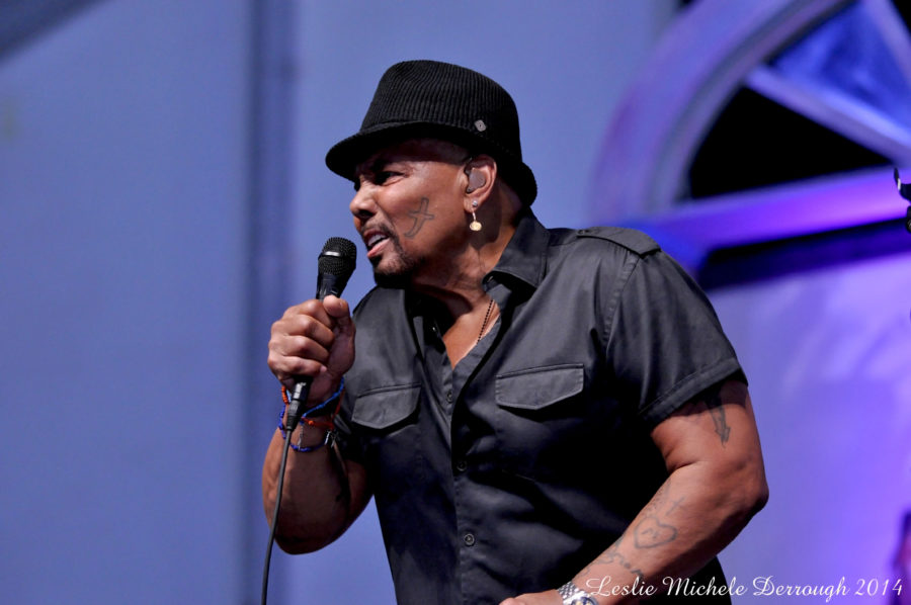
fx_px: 4171
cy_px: 302
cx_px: 456
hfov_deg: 12.5
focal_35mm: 165
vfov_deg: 8.3
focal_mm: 110
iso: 1250
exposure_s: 1/400
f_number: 2.8
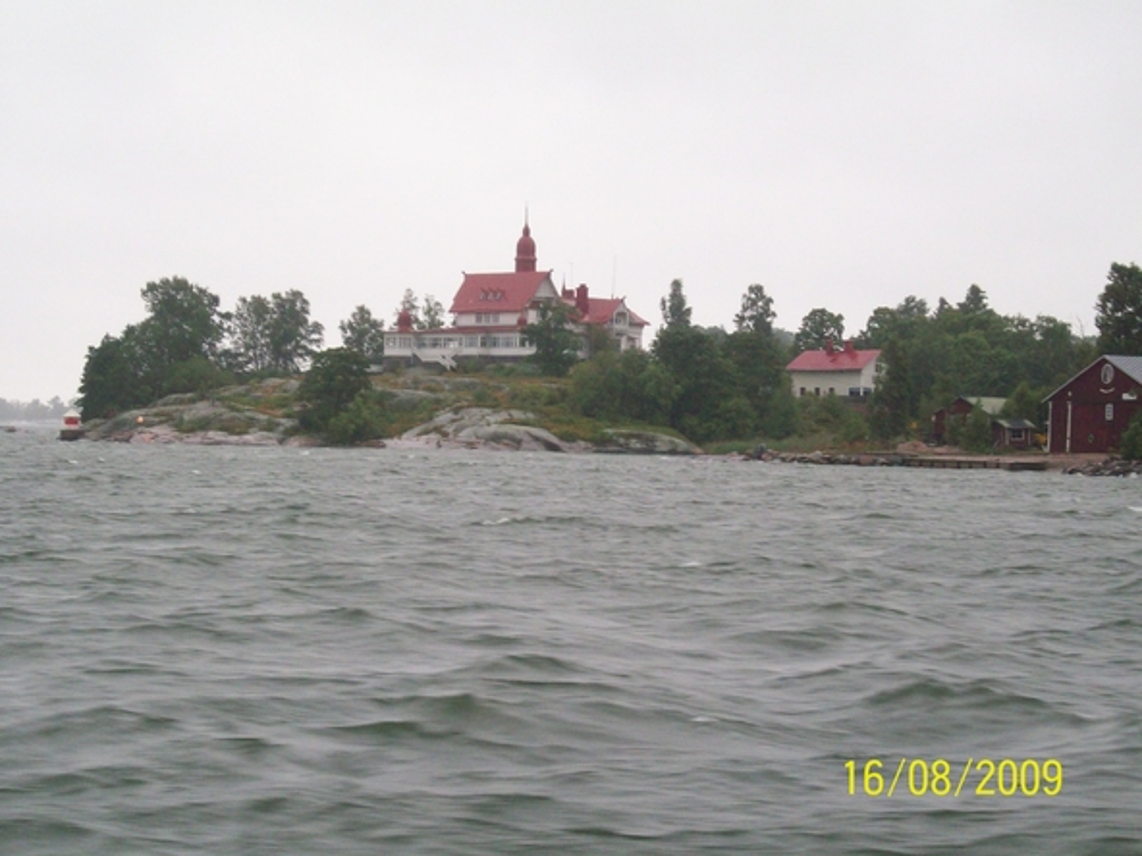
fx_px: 2573
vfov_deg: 18.9
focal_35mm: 78
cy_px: 428
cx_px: 567
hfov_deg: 25.0
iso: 160
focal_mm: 12.8
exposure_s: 1/41.1
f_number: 4.2
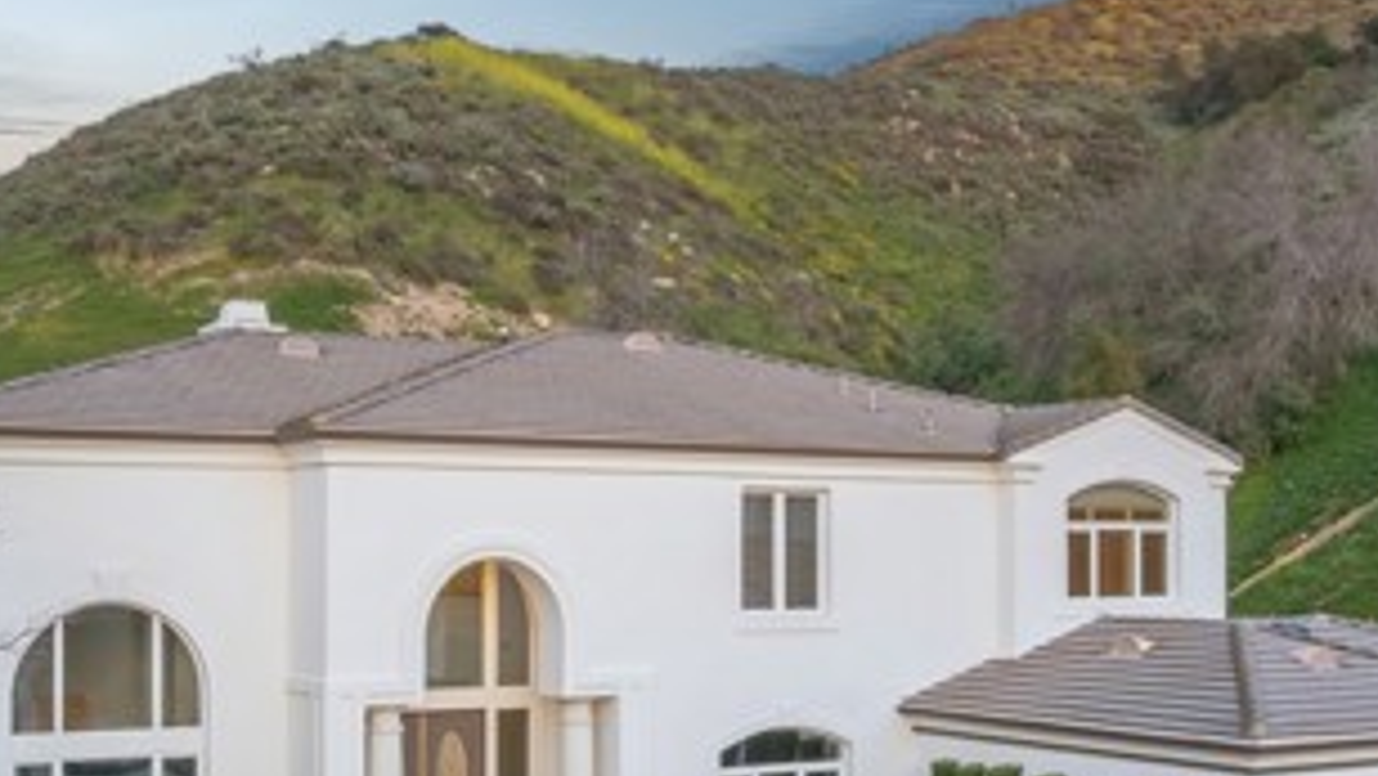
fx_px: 1755
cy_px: 543
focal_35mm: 48
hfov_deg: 42.9
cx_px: 660
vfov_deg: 24.8
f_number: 2.8
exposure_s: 1/50
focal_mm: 8.38
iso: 100
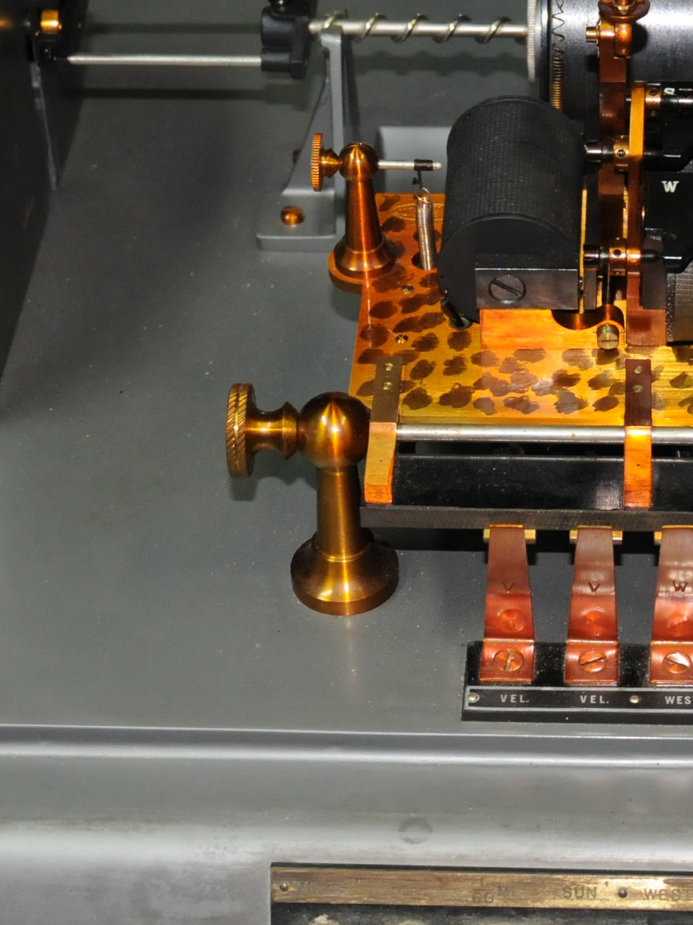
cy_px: 316
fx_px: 2883
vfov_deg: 18.2
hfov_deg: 13.6
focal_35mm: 108
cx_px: 564
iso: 800
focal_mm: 26
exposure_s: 1/60
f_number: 5
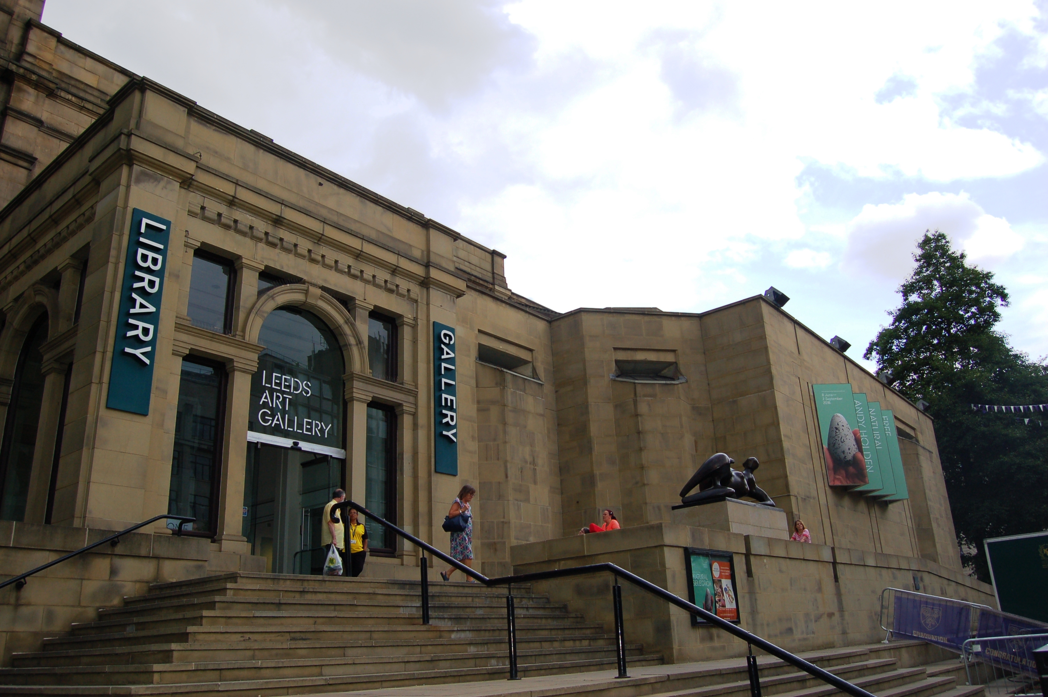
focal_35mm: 27
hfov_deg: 67.4
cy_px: 348
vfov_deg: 47.8
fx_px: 785
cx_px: 524
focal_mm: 18
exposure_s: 1/500
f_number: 5.6
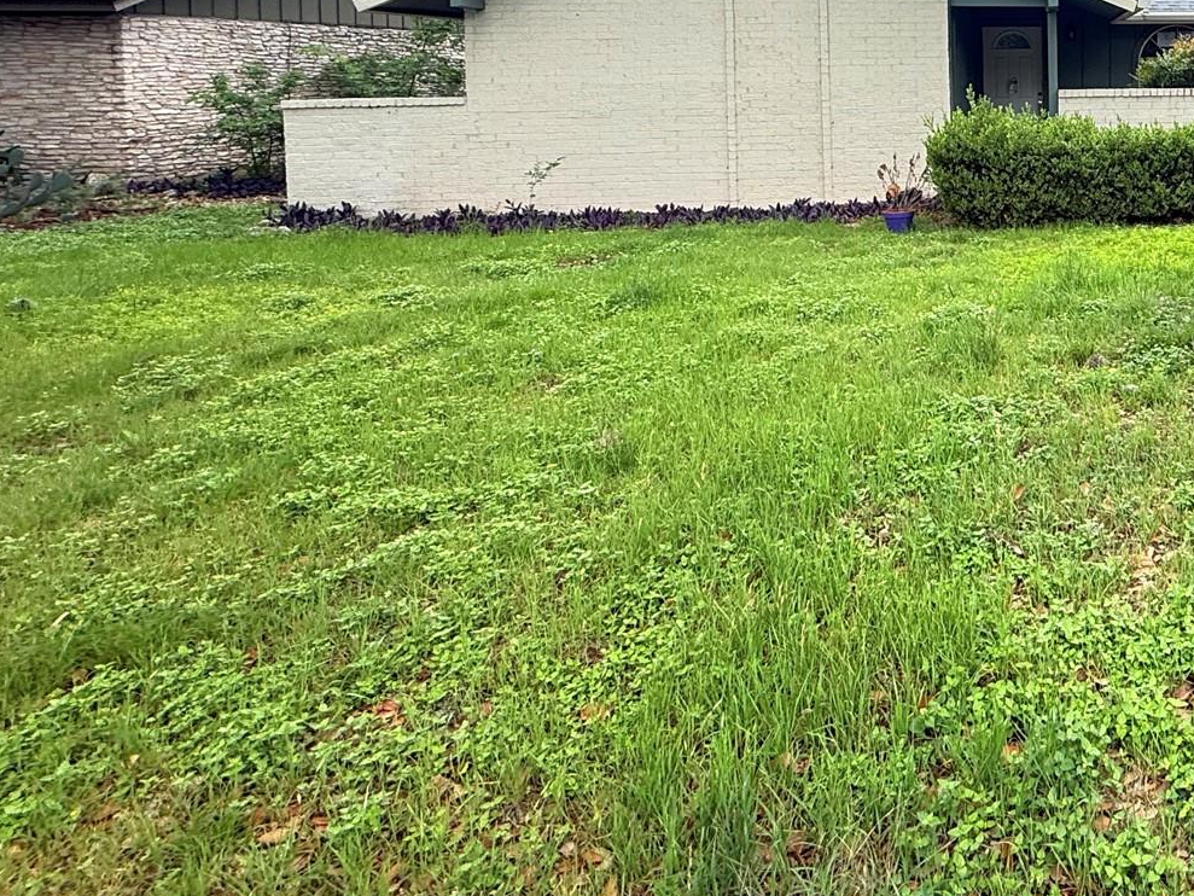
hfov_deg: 51.0
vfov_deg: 44.2
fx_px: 1000
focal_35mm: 29
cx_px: 1164
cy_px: 101
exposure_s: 1/213
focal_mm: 2.22
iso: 64
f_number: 2.2
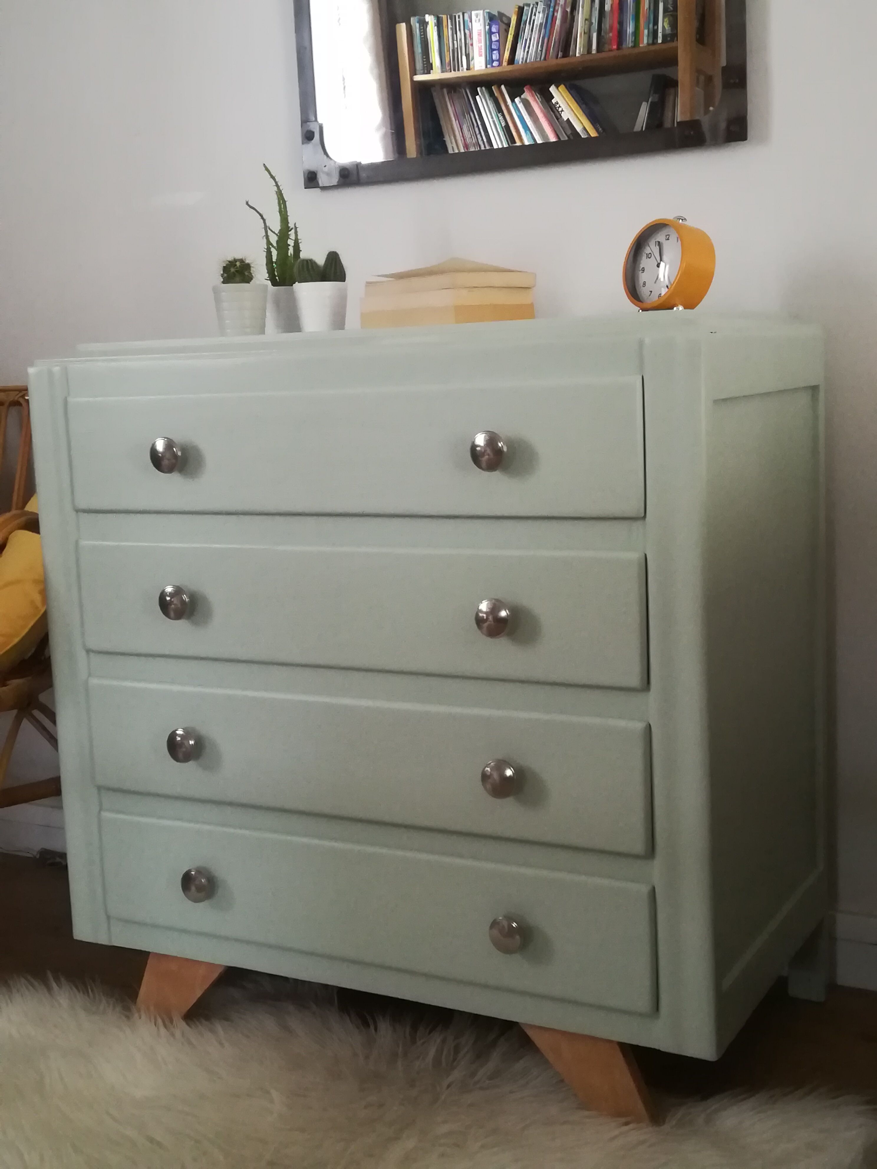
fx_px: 1419
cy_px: 584
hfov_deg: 34.3
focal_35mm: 42
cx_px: 438
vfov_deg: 44.8
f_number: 2.2
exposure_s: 1/20
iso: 500
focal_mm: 3.83
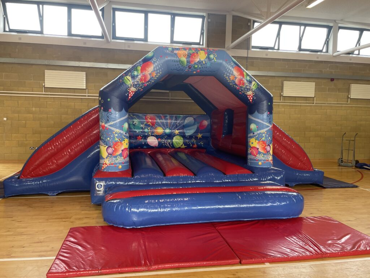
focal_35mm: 26
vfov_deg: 53.1
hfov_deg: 67.3
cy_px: 139
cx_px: 185
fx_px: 278
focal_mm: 4.2
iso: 125
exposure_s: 1/121
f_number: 1.6
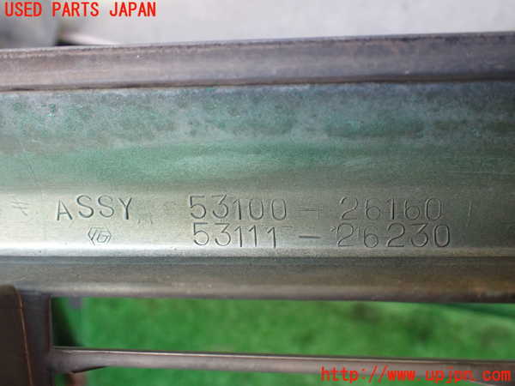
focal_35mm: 30
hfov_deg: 60.0
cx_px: 258
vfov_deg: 46.8
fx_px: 446
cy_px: 193
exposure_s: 1/125
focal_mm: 5.4
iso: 500
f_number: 2.3
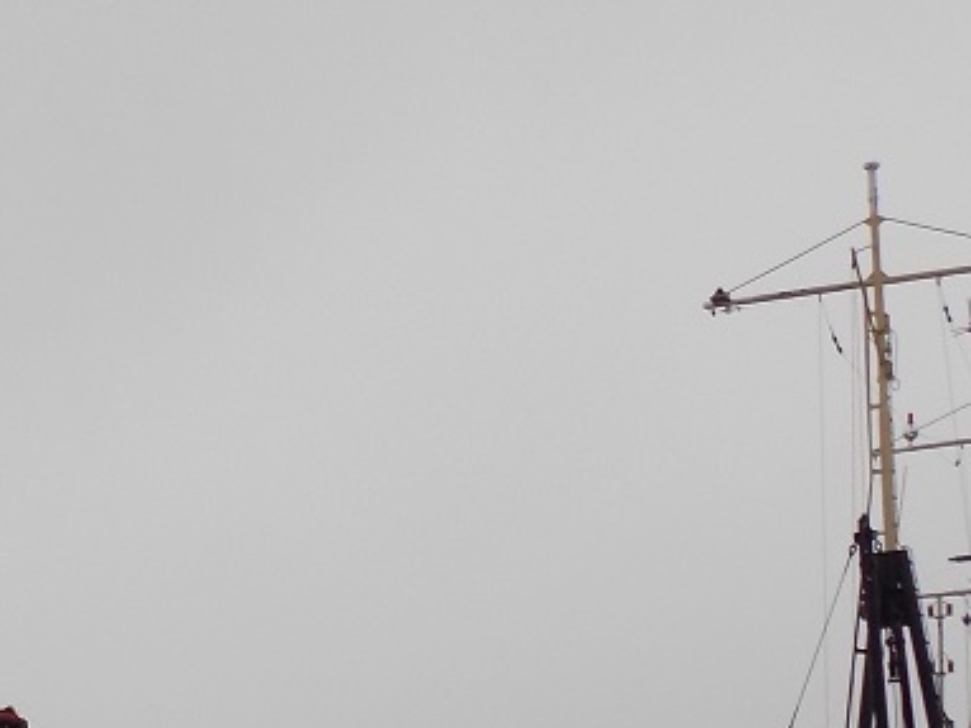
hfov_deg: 19.7
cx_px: 9
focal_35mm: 97
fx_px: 2720
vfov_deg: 14.4
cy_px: 1022
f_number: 3.3
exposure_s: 1/200
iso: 80
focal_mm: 5.3
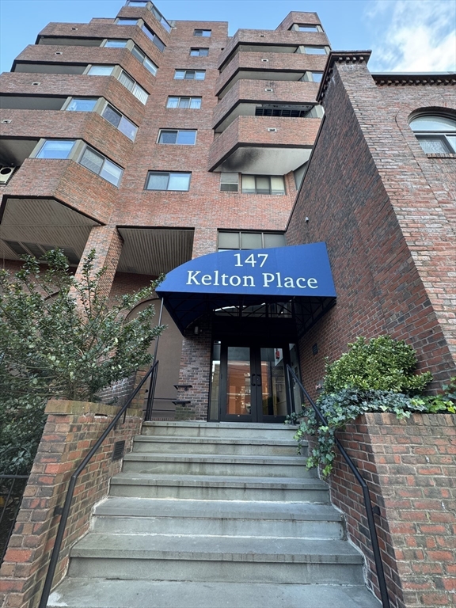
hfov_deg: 85.7
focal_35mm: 14
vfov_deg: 102.1
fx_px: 246
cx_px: 228
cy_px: 304
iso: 100
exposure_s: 1/99
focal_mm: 2.22
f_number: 2.2
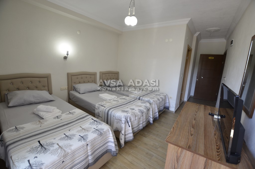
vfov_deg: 77.1
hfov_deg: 100.5
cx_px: 128
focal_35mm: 15
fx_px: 106
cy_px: 84
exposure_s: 1/60
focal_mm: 10
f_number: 4
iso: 400
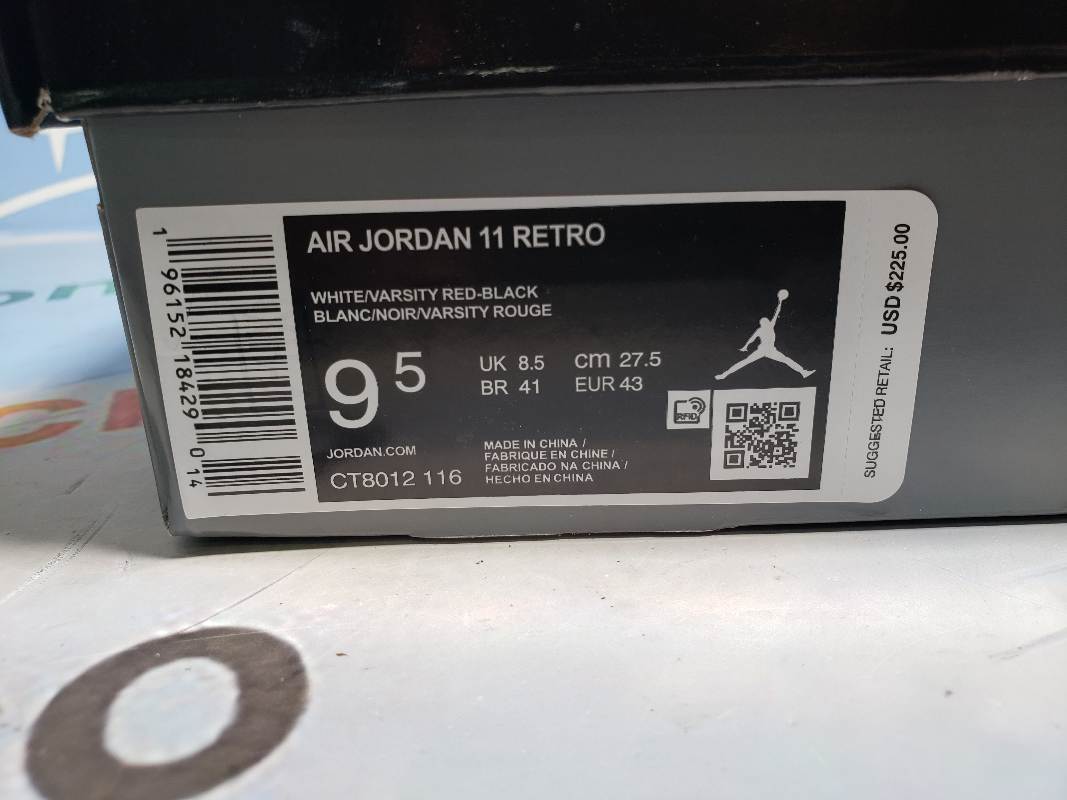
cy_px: 400
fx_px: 801
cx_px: 534
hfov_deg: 67.3
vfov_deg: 53.1
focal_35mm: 26
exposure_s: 1/100
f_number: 2.4
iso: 64
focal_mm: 4.3
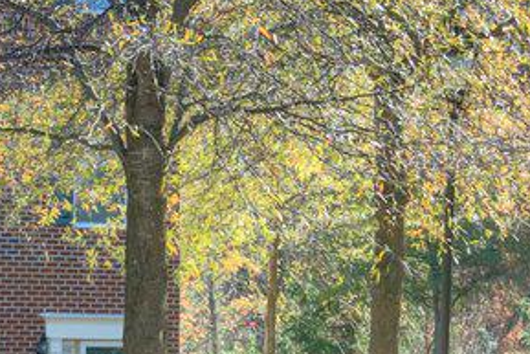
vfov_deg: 5.9
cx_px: 68
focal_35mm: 227
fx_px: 3343
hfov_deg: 9.0
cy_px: 709
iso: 125
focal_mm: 32
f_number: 8
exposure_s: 1/80
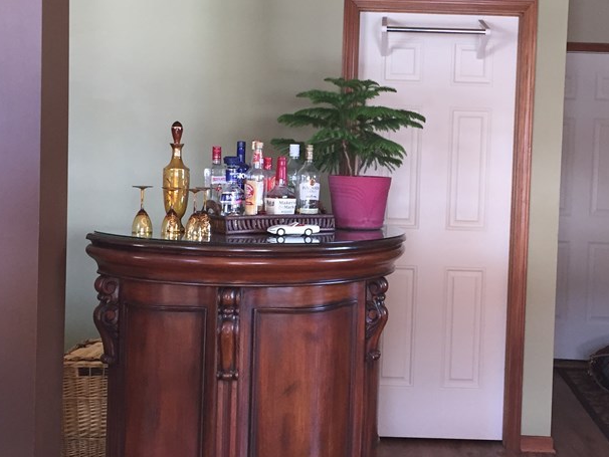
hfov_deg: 38.6
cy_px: 192
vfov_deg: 29.6
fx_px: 862
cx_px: 390
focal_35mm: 49
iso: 50
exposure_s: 1/30
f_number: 2.2
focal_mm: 4.15
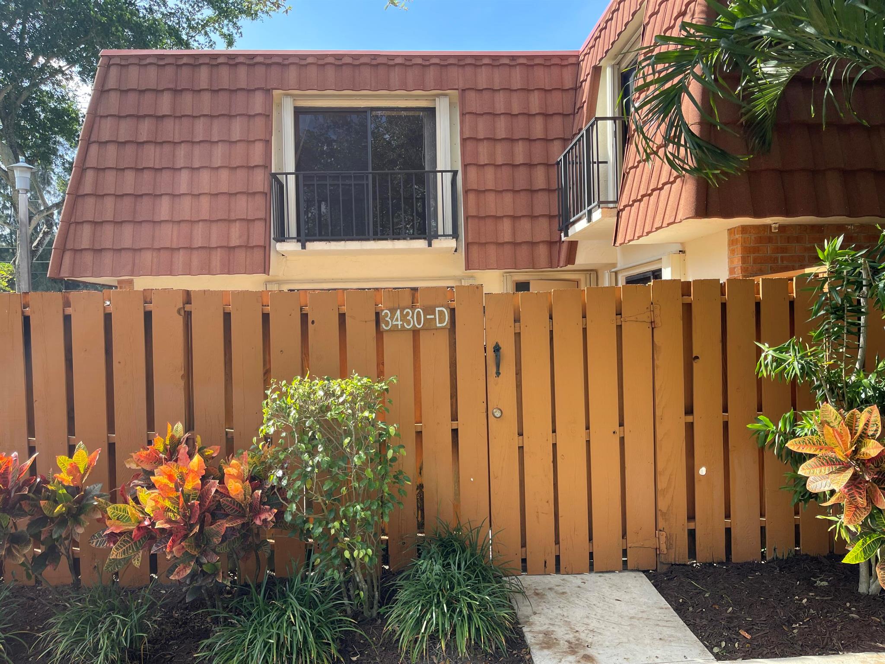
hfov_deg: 67.3
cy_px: 332
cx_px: 442
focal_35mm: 26
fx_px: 665
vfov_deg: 53.1
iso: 32
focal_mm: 5.1
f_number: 1.6
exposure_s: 1/631
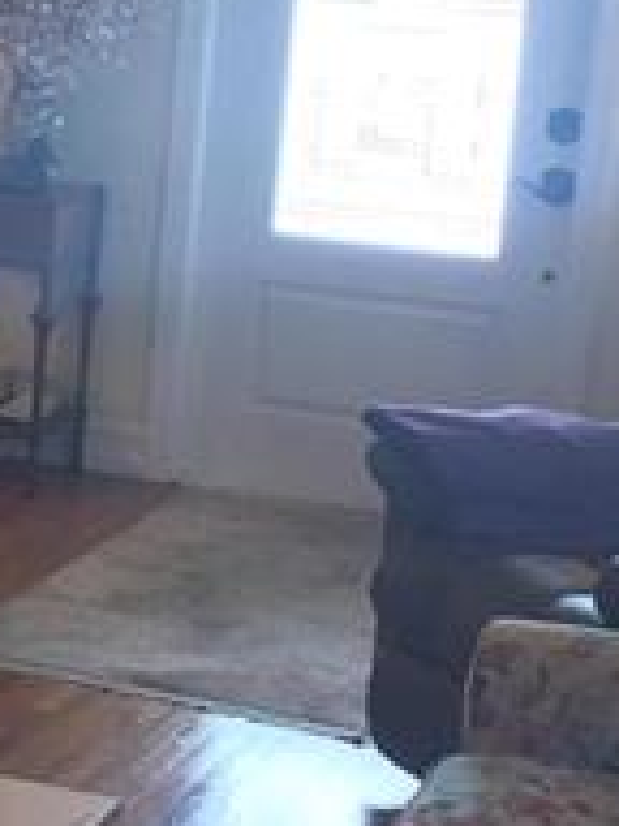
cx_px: -344
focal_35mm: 116
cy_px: 383
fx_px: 2766
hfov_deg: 12.1
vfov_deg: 17.0
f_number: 2.2
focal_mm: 4.15
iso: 64
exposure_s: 1/30
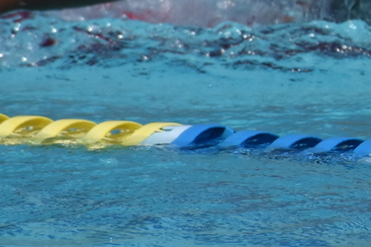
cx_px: 817
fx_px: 11078
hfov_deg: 1.9
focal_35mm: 1075
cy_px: 26
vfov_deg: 1.3
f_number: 9
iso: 500
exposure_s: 1/5000
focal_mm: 140
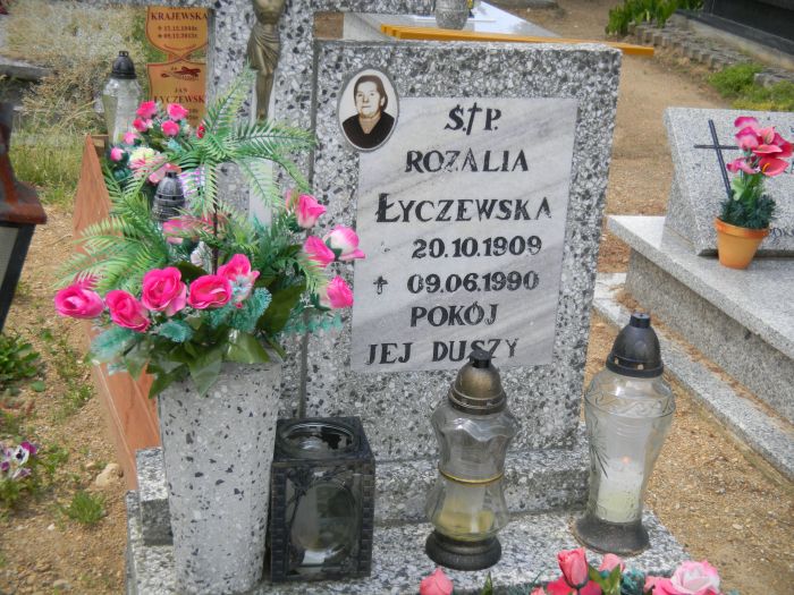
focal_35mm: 55
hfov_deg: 34.9
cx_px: 397
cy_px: 298
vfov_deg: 26.6
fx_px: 1262
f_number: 4.2
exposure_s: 1/188
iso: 80
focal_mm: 9.9
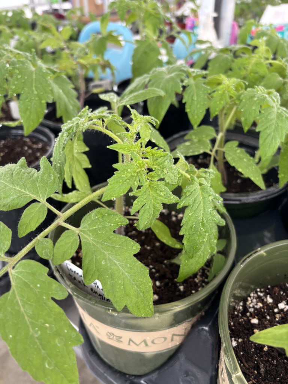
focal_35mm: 26
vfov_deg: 67.3
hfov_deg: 53.1
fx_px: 288
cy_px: 192
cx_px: 144
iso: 100
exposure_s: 1/121
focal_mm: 5.96
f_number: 1.6
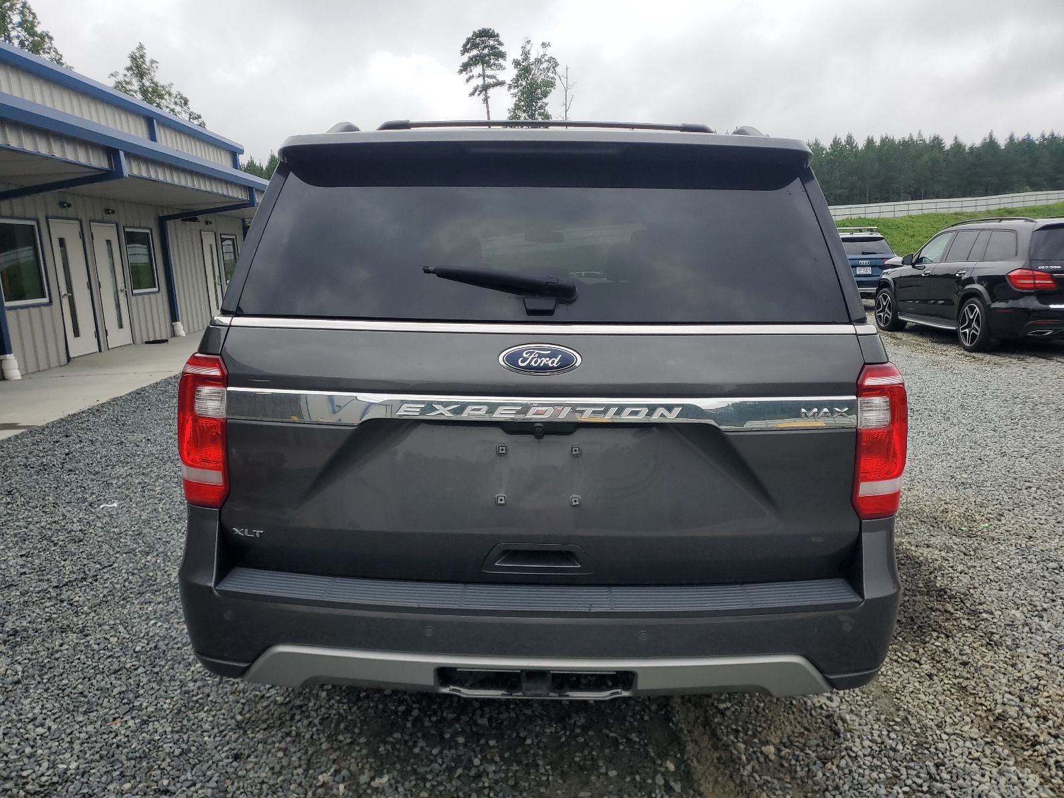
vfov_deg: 53.1
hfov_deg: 67.3
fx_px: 799
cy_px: 399
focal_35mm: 26
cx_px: 532
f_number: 1.5
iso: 50
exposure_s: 1/1111
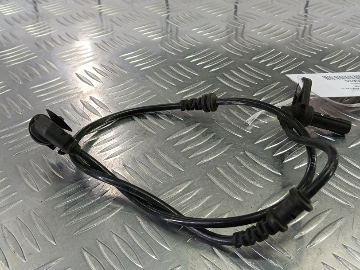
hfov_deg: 61.5
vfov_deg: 48.2
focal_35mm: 29
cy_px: 149
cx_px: 200
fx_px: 302
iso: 113
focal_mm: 4.11
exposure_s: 1/50
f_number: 1.6
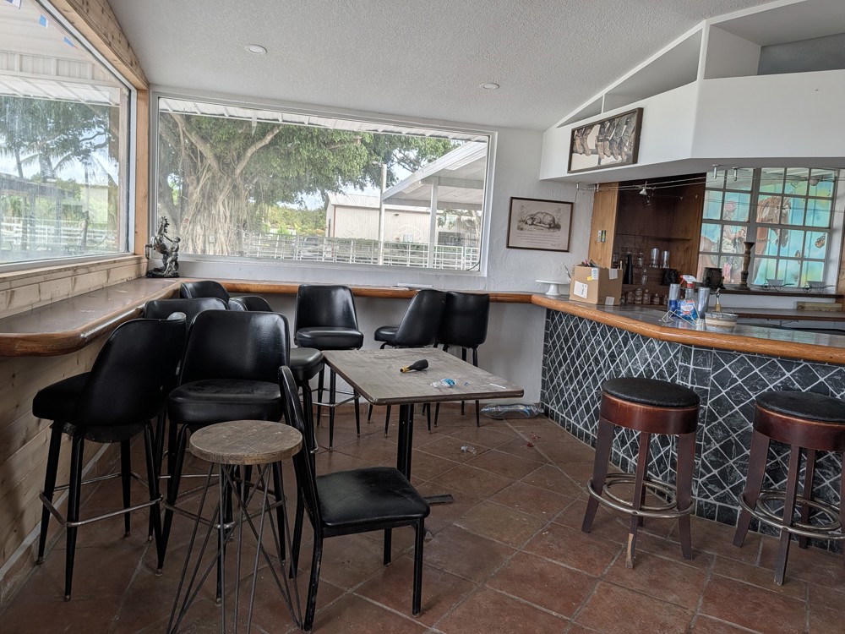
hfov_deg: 71.6
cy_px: 317
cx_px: 422
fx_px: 586
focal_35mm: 24
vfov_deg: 56.8
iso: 18
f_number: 1.68
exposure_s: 1/1754
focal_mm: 6.9
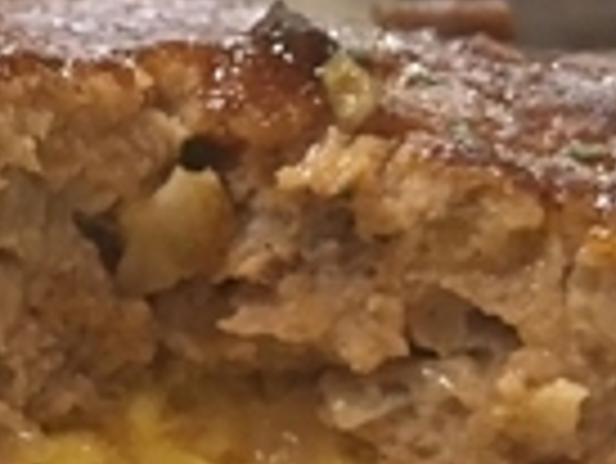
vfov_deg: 11.5
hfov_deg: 14.9
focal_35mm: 127
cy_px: 514
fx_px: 2262
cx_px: -166
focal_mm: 4.15
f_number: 2.2
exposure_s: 1/30
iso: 160
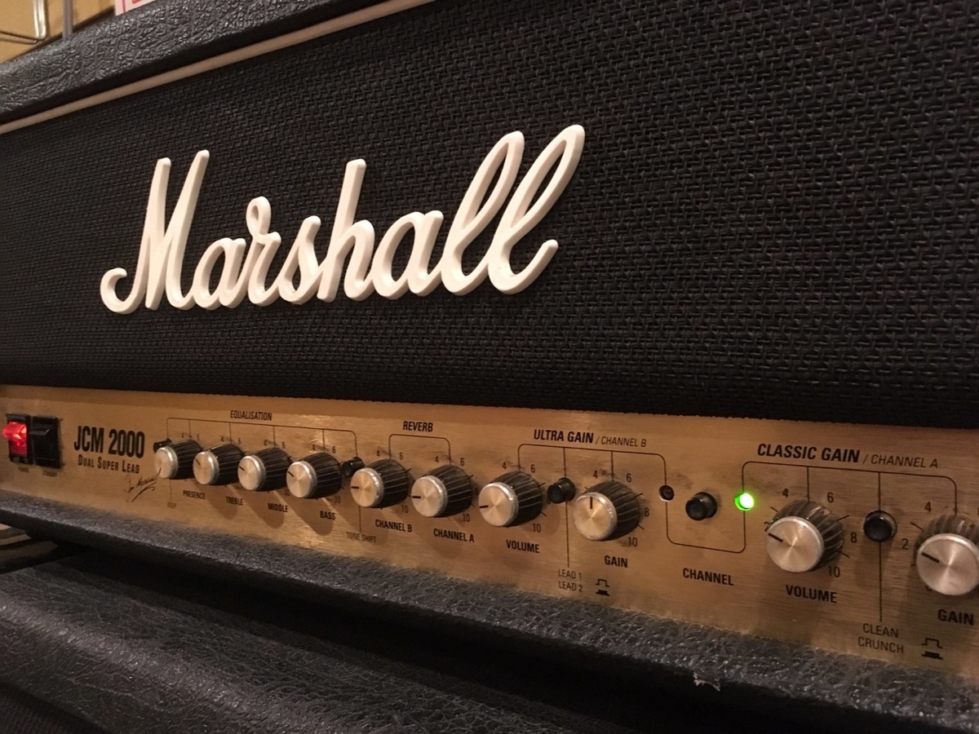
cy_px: 367
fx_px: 820
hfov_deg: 61.7
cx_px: 490
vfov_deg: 48.2
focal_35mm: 29
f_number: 2.2
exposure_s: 1/15
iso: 320
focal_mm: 4.15
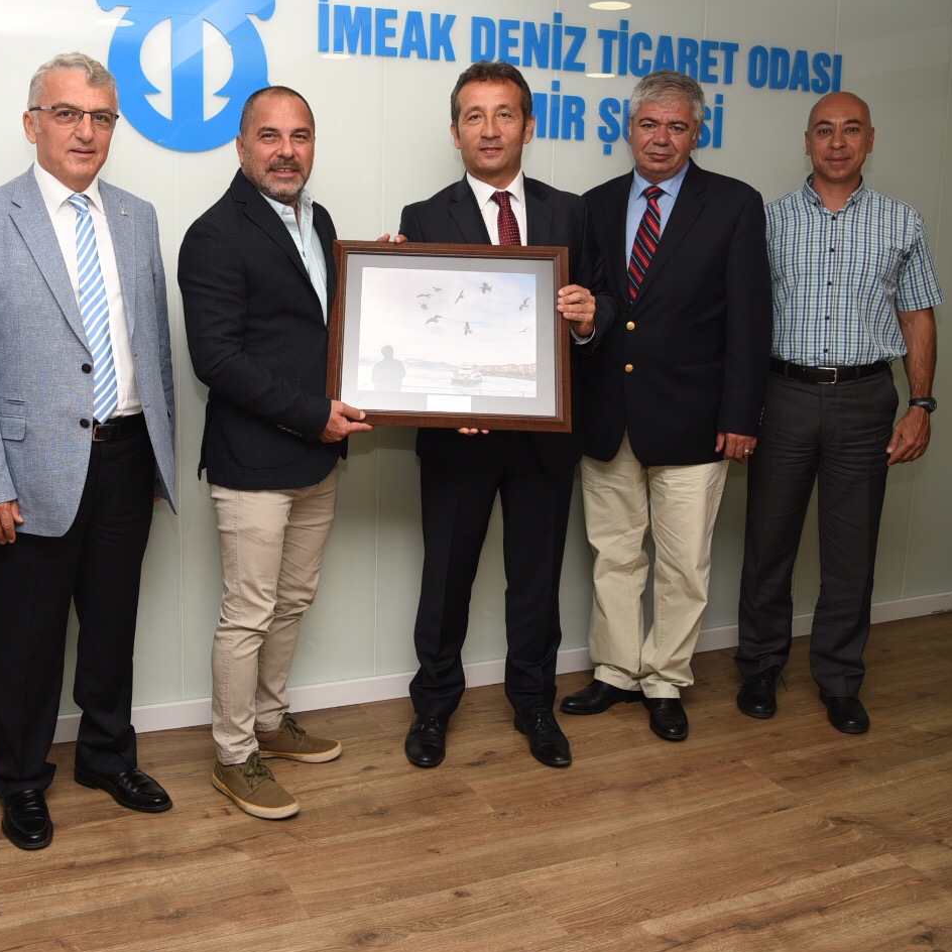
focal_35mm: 35
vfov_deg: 47.1
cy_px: 413
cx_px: 304
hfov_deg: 46.3
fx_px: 1089
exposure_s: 1/60
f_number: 5
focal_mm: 24
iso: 200
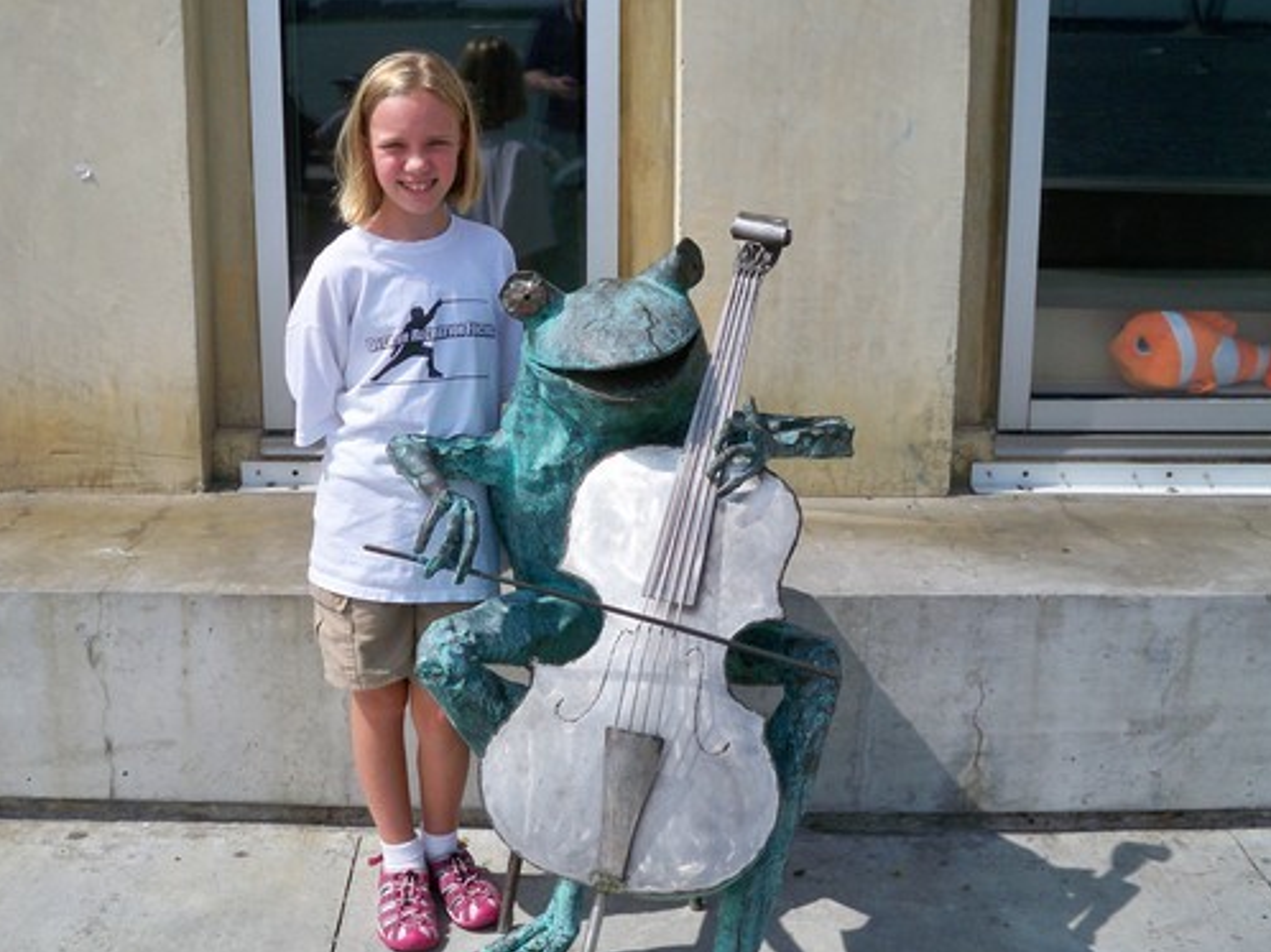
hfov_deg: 42.0
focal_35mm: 45
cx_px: 549
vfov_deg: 32.1
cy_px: 403
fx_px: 1651
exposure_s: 1/800
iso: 80
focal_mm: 6.3
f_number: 4.7
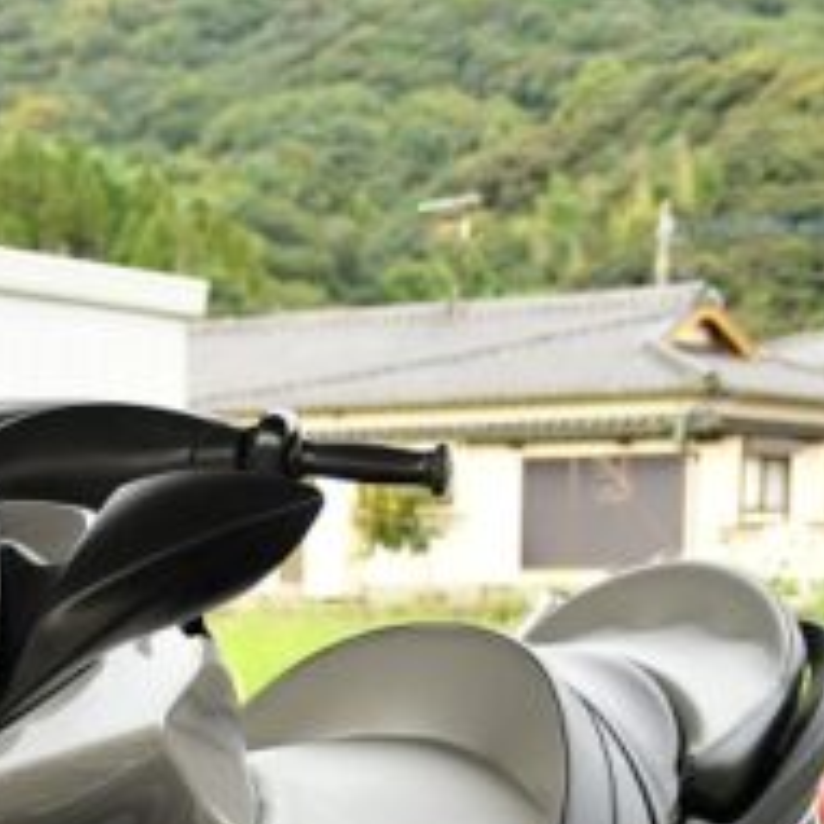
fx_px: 2774
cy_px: 928
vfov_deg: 16.4
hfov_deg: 16.2
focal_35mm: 103
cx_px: -177
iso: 100
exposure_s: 1/40
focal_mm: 22
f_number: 2.8
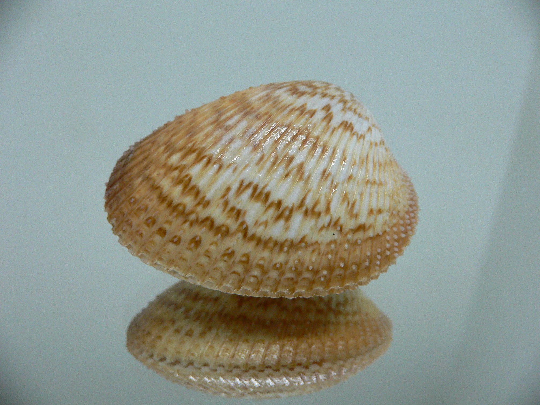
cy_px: 202
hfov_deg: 52.6
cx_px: 270
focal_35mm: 35
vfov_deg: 40.7
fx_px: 546
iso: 200
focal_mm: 4.6
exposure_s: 1/60
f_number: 2.8
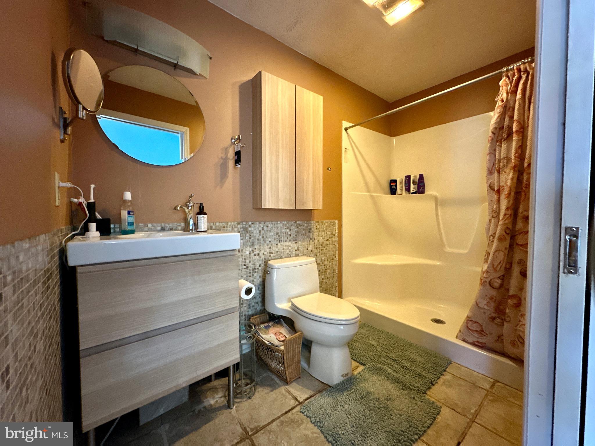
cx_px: 298
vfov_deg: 85.7
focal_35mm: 14
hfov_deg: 102.1
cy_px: 223
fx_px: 241
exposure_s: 1/60
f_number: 2.2
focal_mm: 2.22
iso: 800
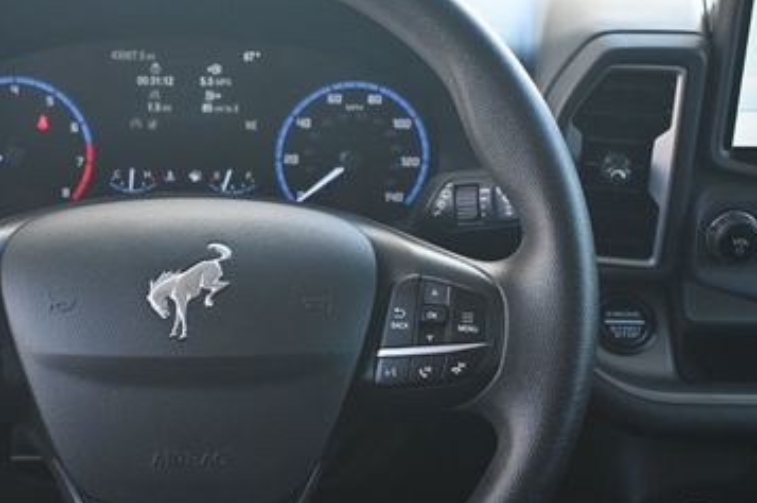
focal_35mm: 70
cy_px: 297
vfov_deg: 19.4
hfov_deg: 28.4
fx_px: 1470
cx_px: 187
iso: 500
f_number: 4.5
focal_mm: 26
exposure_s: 1/125
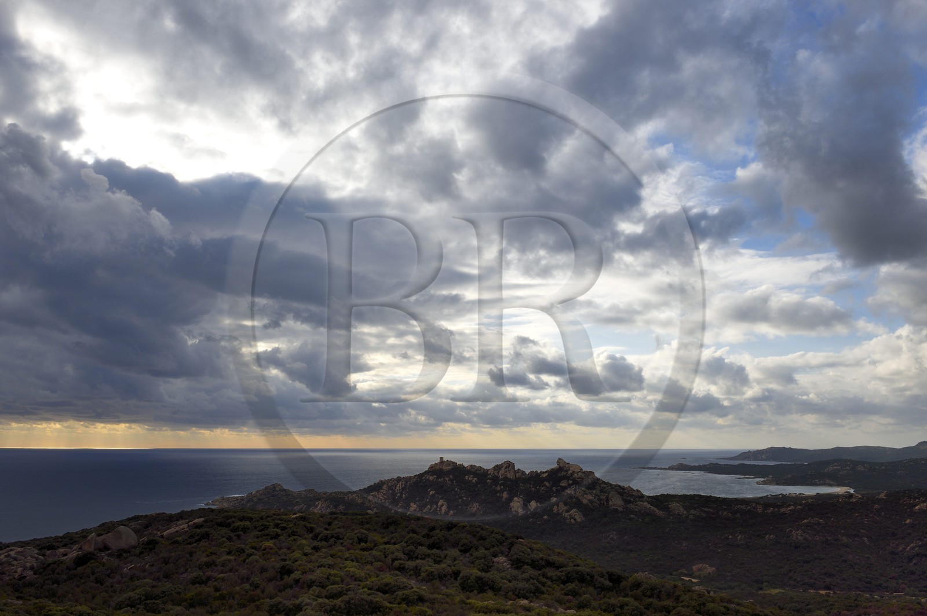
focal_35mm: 29
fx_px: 746
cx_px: 464
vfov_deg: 44.9
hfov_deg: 63.7
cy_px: 308
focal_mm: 29
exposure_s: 1/250
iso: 400
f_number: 18
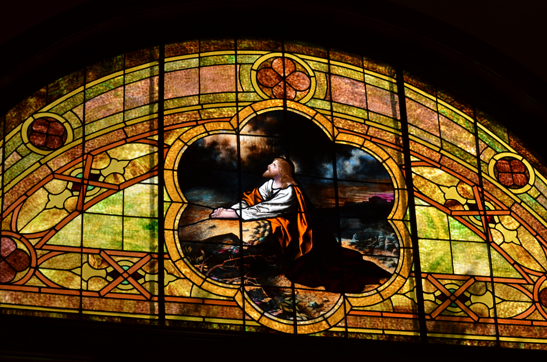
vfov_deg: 13.0
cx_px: 274
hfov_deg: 19.5
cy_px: 181
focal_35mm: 105
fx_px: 1592
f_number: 7.1
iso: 200
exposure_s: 1/200
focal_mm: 70
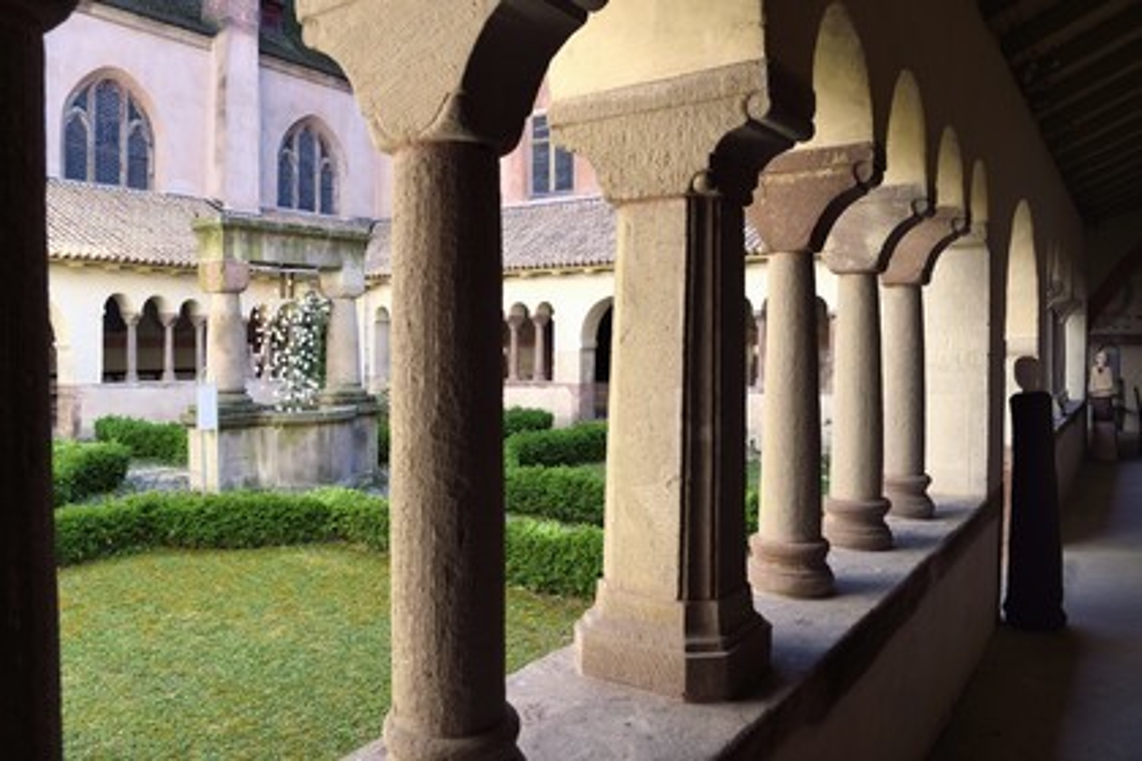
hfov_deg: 73.7
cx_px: 571
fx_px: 761
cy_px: 380
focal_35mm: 24
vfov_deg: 53.1
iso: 200
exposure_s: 1/60
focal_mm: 24
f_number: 10
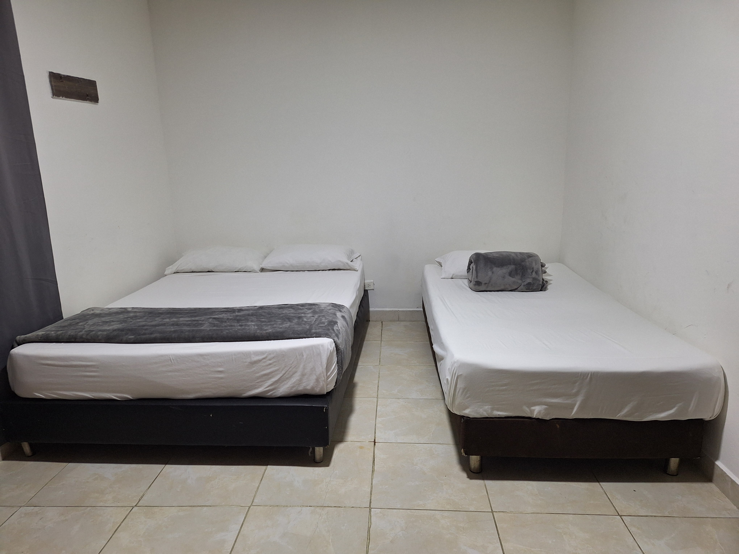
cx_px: 370
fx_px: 491
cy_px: 277
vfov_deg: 58.9
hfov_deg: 73.9
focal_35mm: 23
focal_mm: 5.54
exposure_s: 1/40
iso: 200
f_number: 1.8
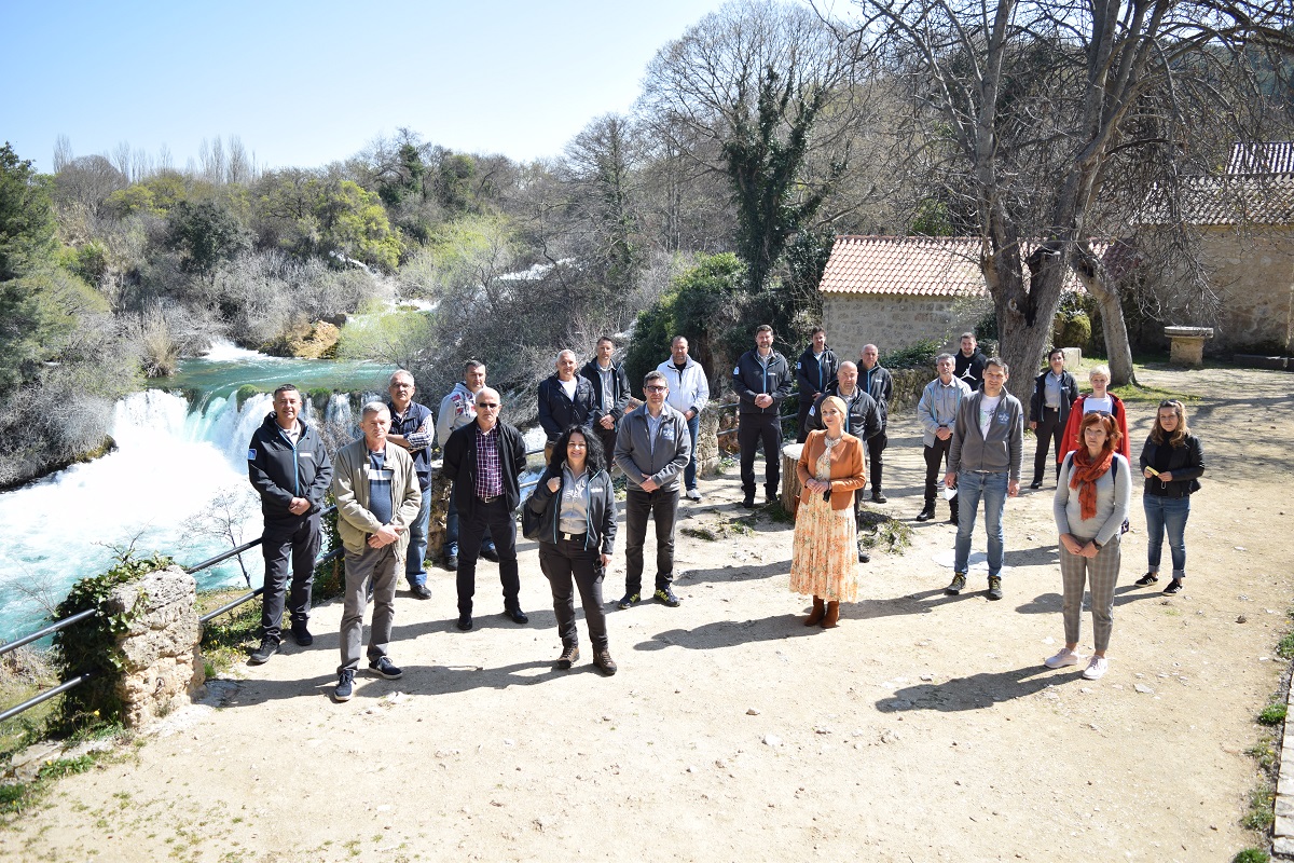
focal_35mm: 30
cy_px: 432
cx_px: 647
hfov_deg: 61.9
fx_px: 1078
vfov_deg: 43.6
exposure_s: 1/640
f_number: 4
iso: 160
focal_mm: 20
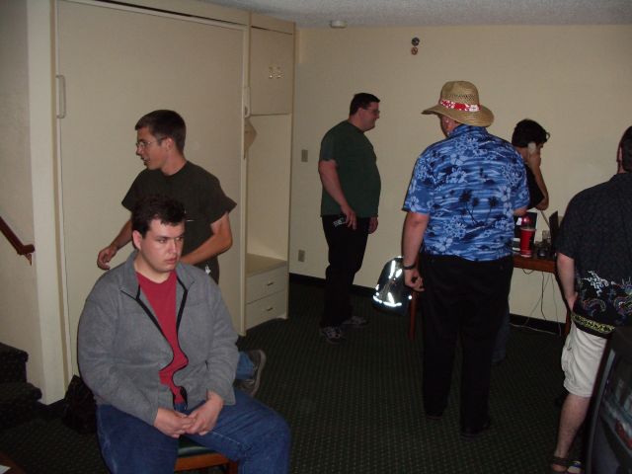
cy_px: 237
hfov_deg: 52.6
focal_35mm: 35
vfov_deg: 40.7
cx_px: 316
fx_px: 639
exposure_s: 1/60
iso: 200
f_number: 2.6
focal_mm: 5.8
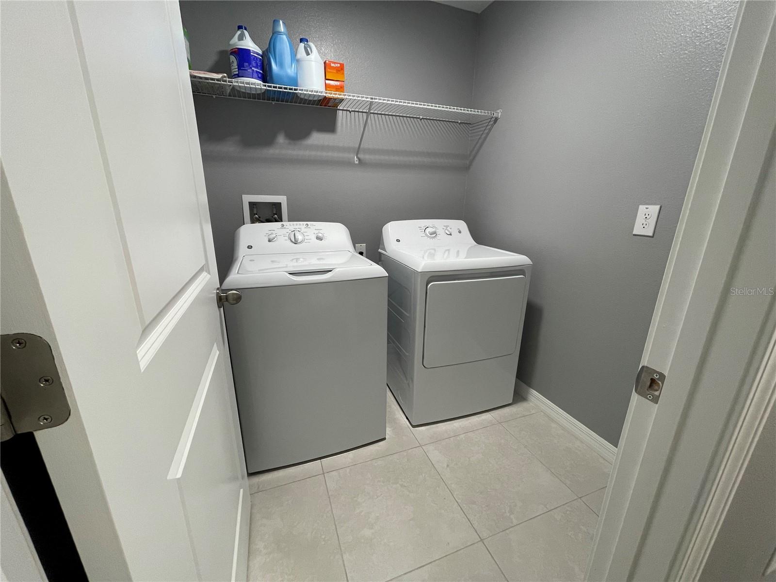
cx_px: 388
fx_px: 291
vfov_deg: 89.9
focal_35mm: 13
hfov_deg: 106.2
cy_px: 291
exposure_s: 1/30
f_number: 2.4
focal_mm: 1.54
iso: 160
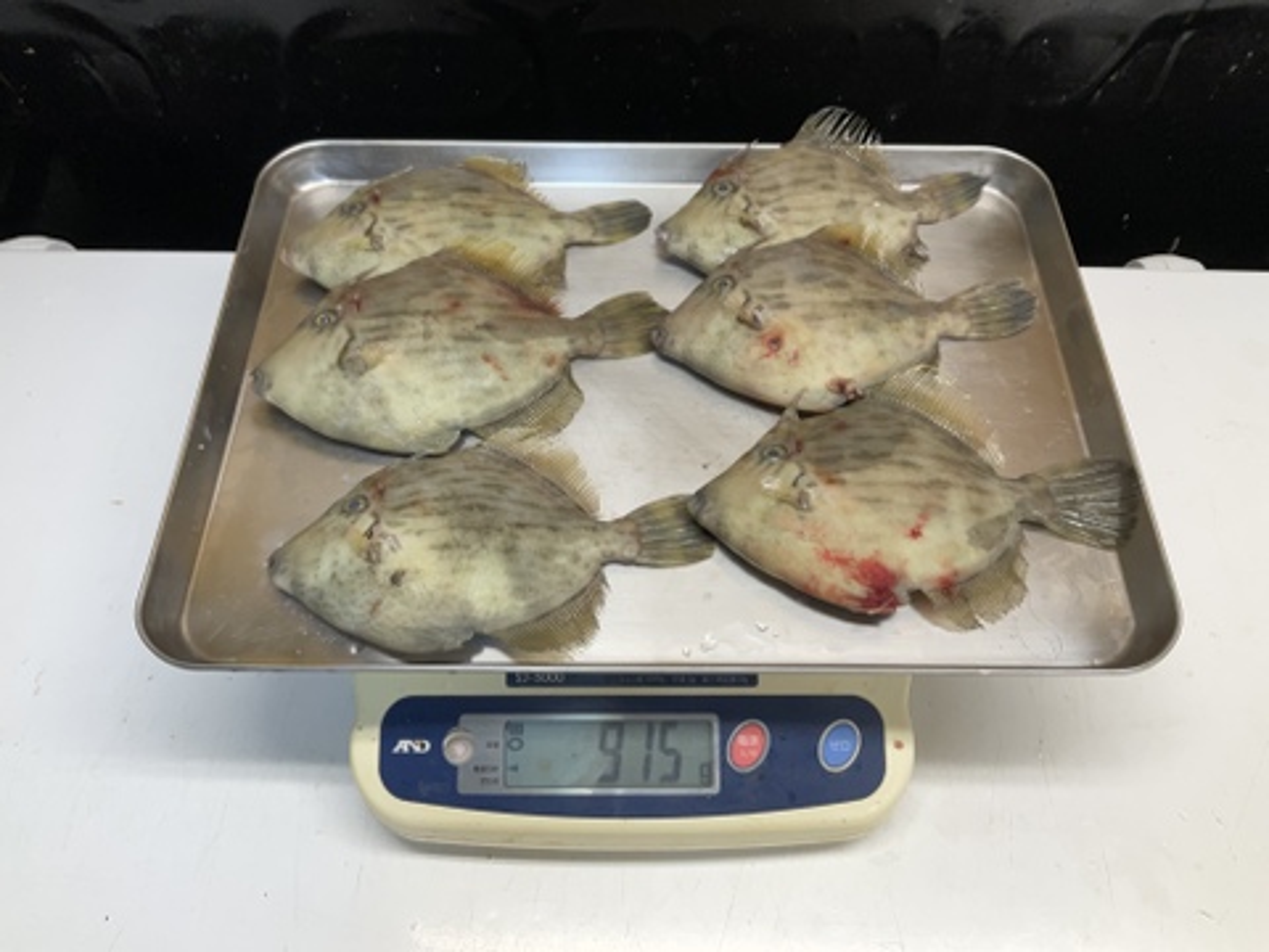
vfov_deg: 48.2
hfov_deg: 61.7
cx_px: 634
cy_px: 476
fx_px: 1063
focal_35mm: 29
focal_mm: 3
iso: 50
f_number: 1.8
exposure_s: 1/120
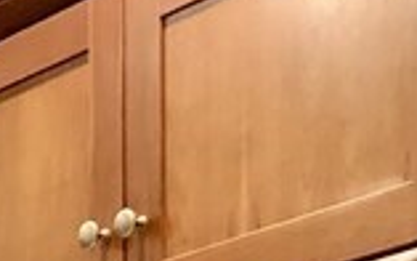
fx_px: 2193
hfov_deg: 9.4
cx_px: -675
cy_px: 983
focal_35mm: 193
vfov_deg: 5.9
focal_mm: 3.99
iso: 100
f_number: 1.8
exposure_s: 1/12
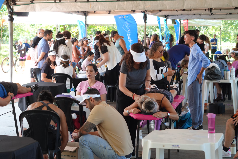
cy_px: 80
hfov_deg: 27.0
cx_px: 119
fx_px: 496
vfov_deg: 18.2
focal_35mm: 75
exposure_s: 1/160
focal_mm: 50
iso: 500
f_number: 4
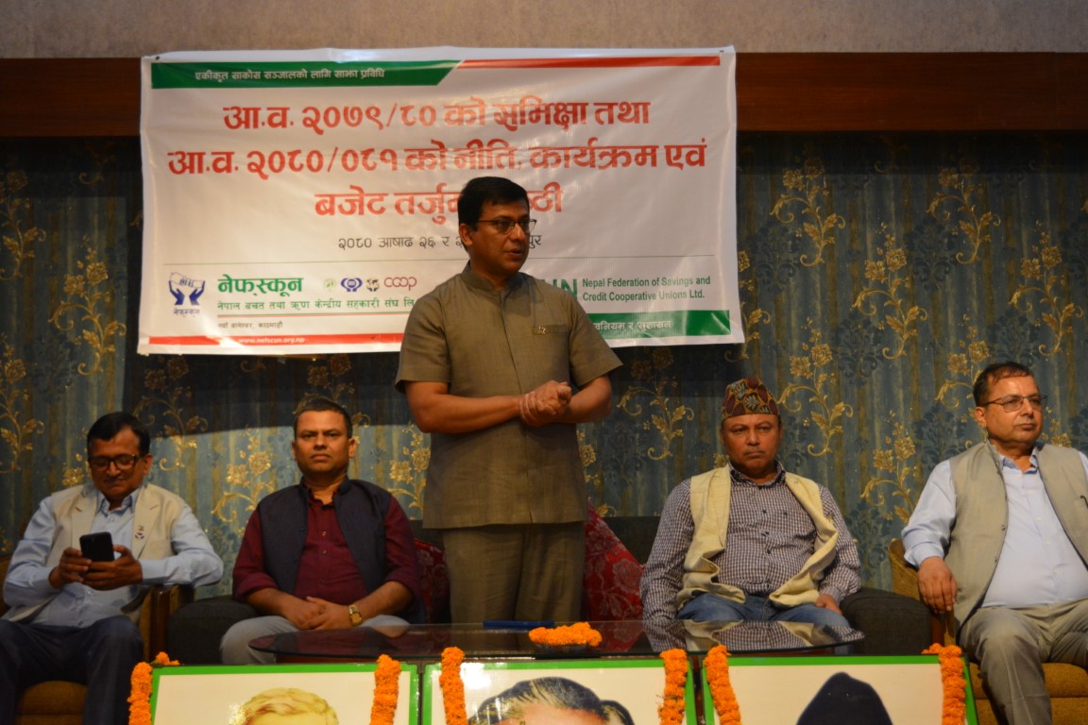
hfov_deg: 38.9
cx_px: 544
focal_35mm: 51
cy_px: 362
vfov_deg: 26.5
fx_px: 1541
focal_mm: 34
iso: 1600
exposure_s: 1/125
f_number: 4.5
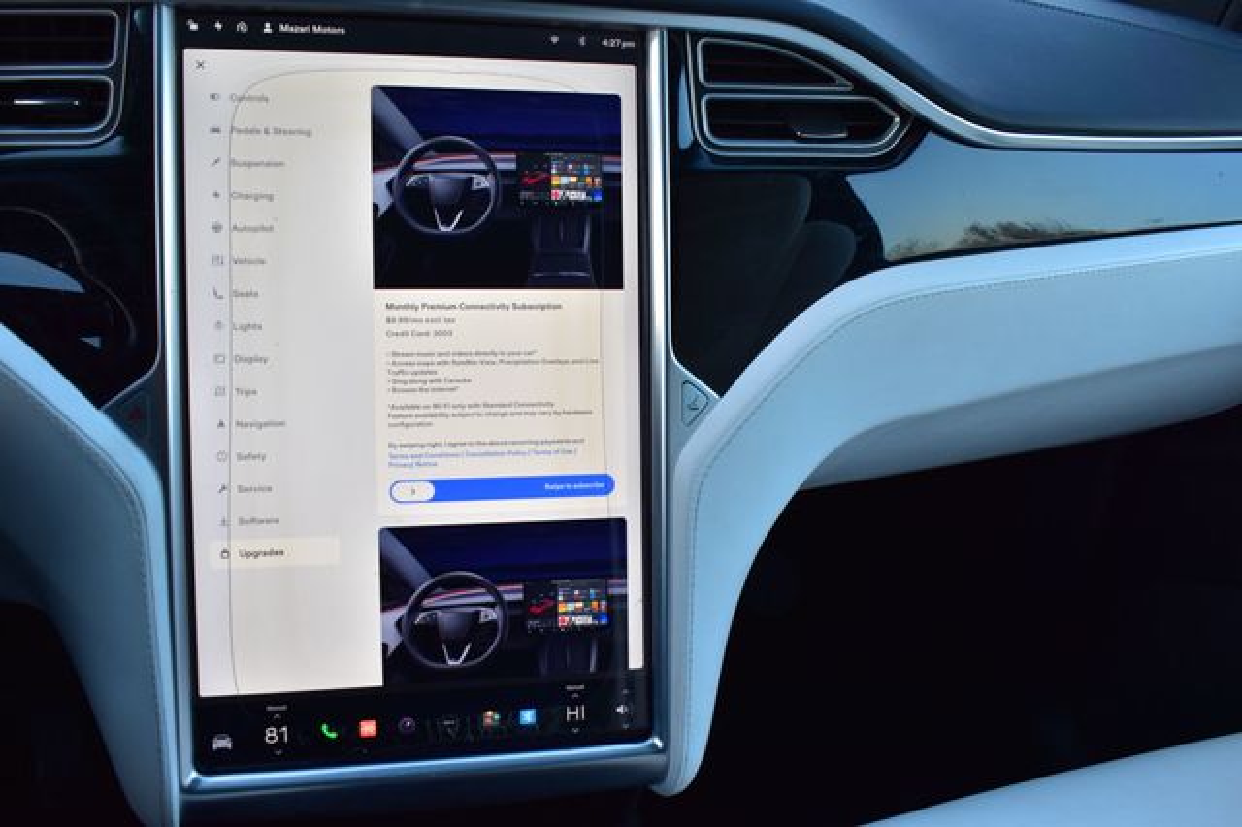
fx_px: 1190
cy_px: 414
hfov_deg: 55.1
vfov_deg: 38.3
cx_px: 621
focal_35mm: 34
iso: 400
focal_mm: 23
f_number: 7.1
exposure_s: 1/30
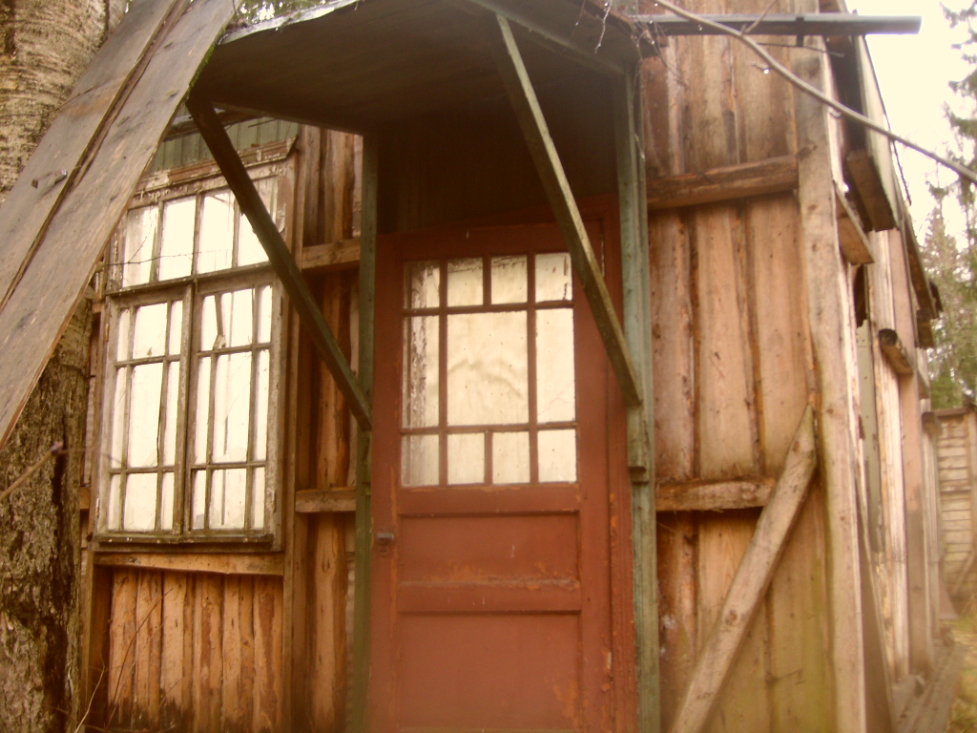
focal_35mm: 35
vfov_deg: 40.7
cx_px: 488
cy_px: 366
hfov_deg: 52.6
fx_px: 988
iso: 50
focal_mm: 5.8
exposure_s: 1/13
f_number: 2.8
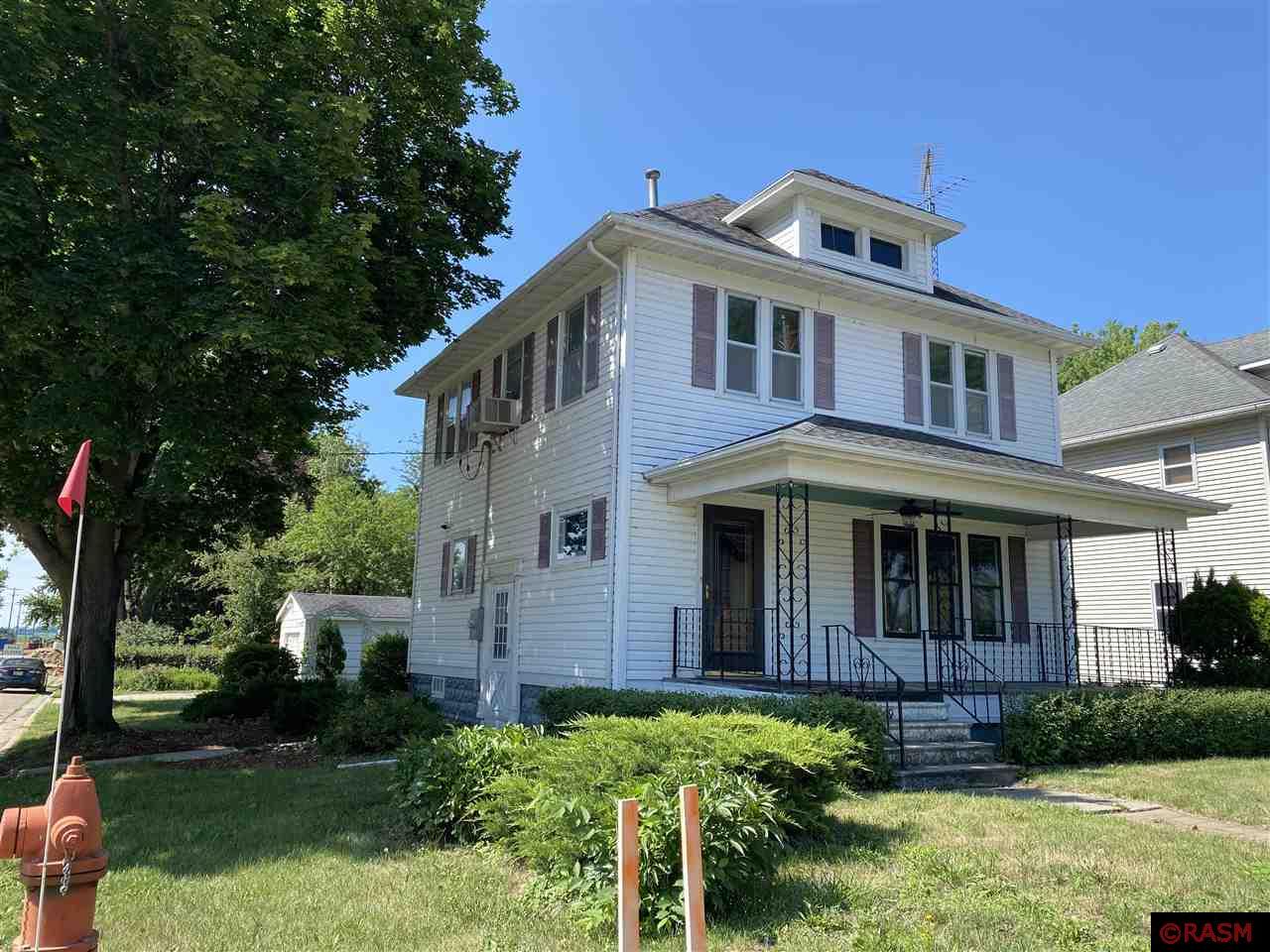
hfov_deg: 67.3
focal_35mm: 26
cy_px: 476
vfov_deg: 53.1
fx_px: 954
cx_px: 635
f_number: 1.8
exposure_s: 1/1287
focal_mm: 4.25
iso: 32
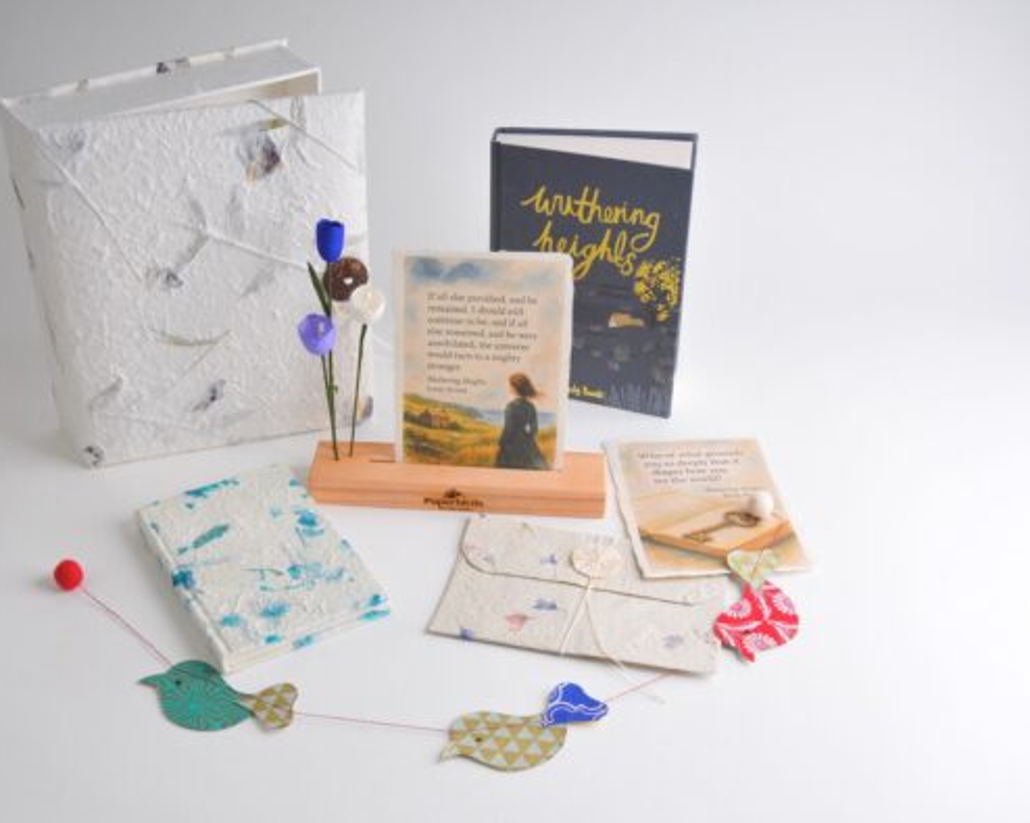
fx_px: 1250
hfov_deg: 44.6
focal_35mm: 41
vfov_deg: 36.5
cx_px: 415
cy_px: 410
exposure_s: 1/200
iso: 250
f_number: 8
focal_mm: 24
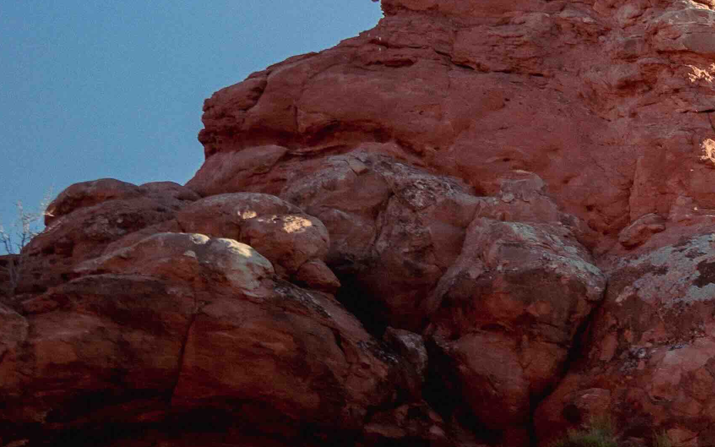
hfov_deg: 14.2
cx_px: 1259
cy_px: 482
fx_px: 2553
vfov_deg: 9.9
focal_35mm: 131
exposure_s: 1/100
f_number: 5
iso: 100
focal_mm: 36
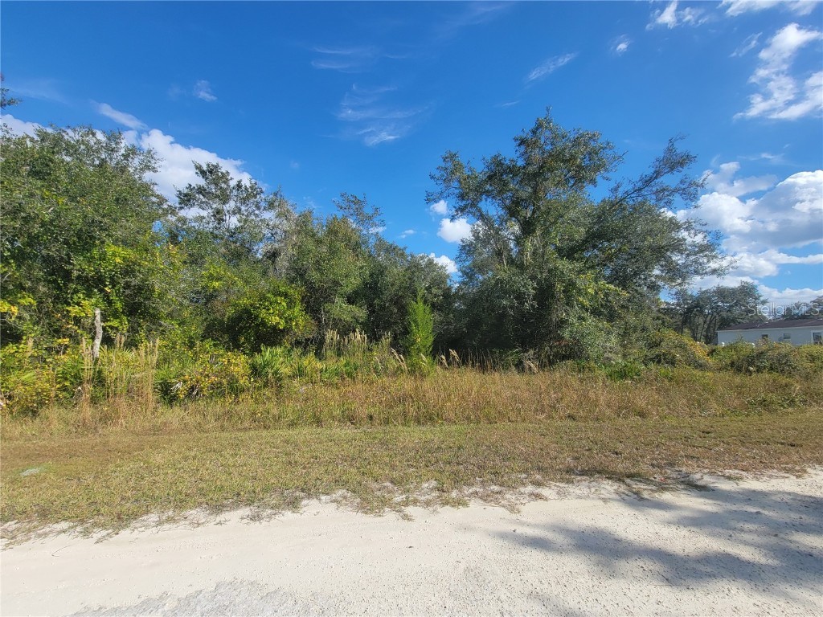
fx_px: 309
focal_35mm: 13
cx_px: 412
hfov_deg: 106.2
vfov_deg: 89.9
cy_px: 308
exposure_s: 1/1751
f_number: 2.2
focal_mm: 2.2
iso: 50
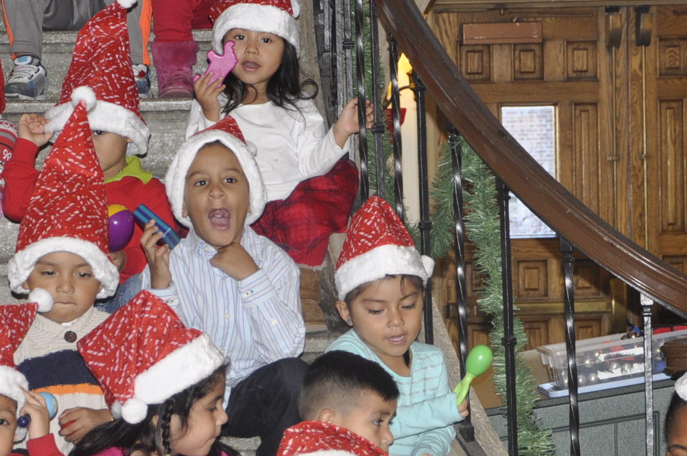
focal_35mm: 158
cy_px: 374
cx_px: 400
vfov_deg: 8.6
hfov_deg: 13.0
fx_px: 3011
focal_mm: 50
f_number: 5
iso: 800
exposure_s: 1/60
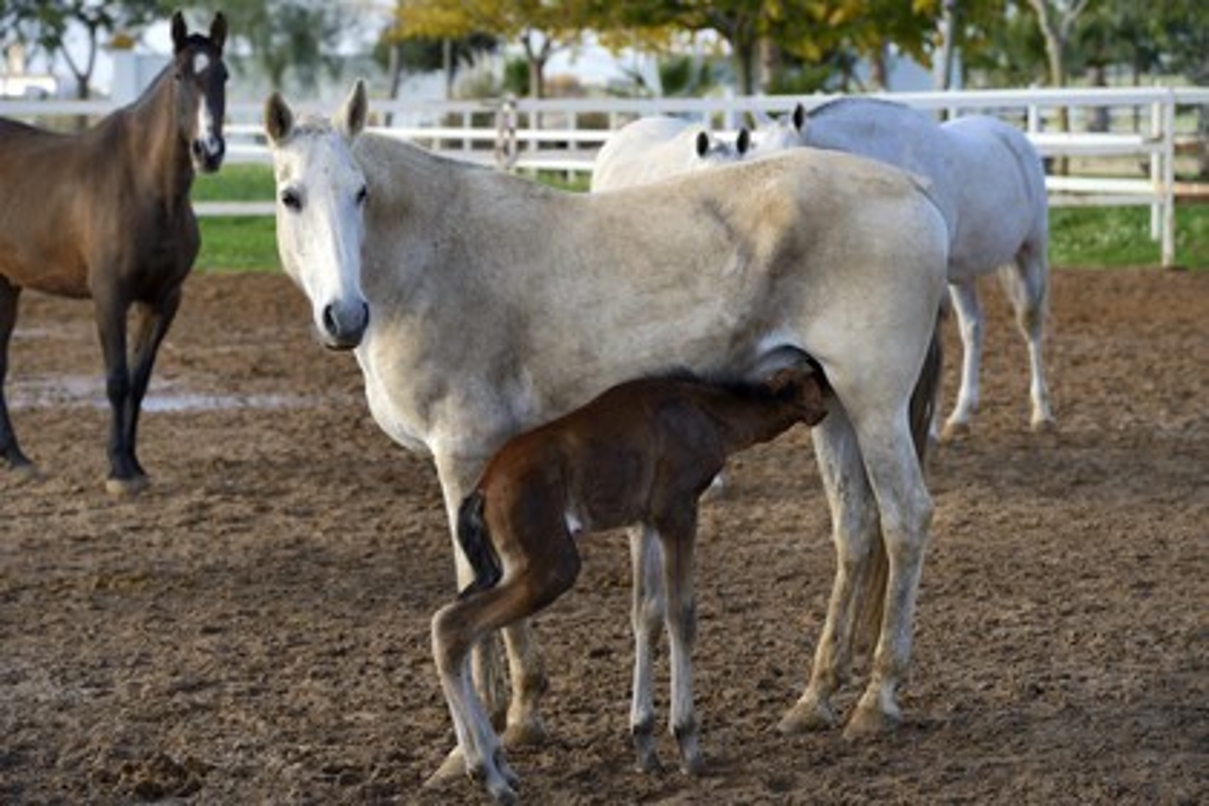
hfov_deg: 14.7
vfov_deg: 9.8
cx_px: 604
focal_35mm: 140
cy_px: 403
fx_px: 4701
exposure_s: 1/400
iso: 200
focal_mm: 140
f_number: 6.3
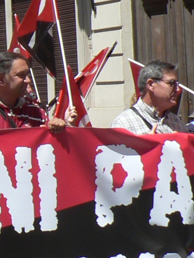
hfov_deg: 8.6
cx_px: -235
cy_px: 25
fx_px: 1203
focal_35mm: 161
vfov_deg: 12.2
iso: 80
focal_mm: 6
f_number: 4.5
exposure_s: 1/400
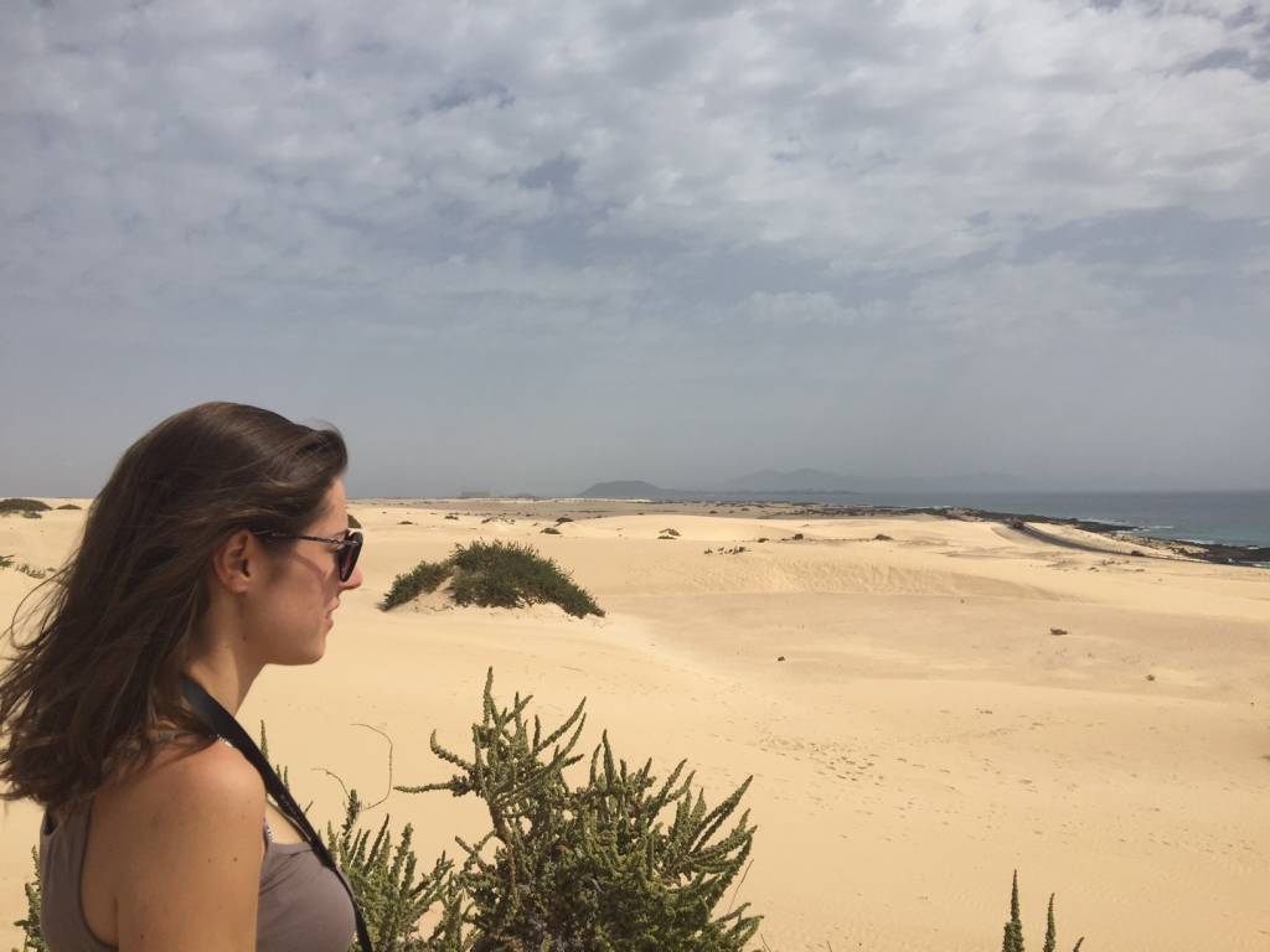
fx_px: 1064
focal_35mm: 29
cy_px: 476
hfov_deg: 61.7
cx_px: 635
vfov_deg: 48.2
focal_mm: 4.15
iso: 32
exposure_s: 1/5650
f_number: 2.2
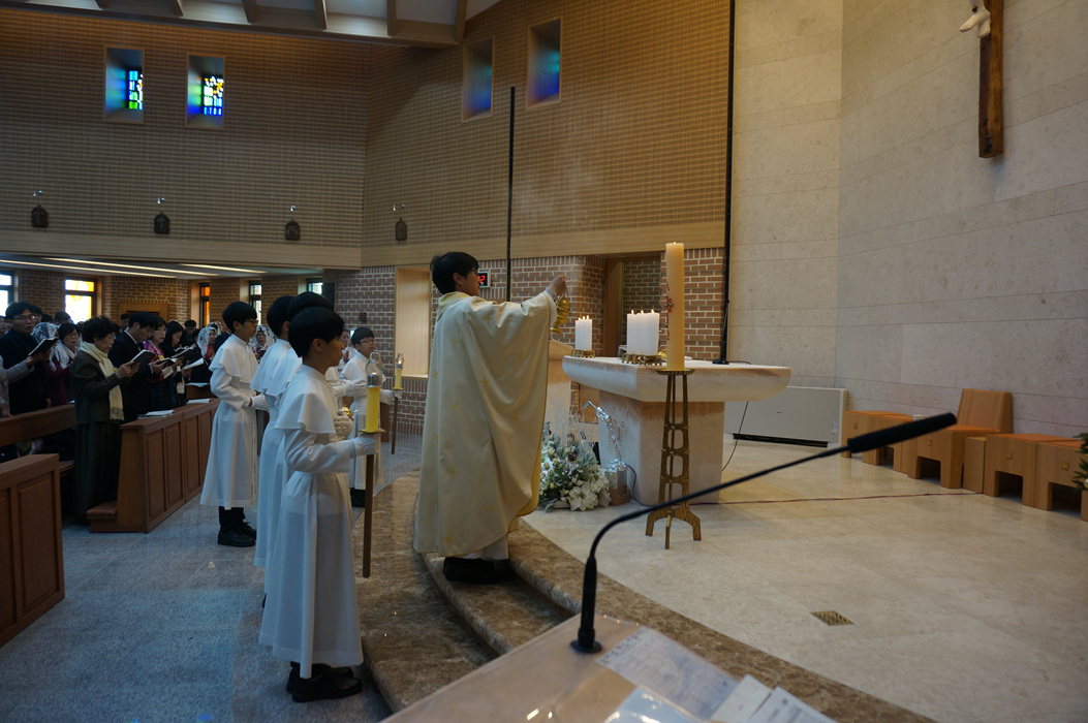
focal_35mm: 24
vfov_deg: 53.0
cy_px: 362
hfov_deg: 73.8
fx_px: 725
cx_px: 544
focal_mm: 16
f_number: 4
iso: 200
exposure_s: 1/60
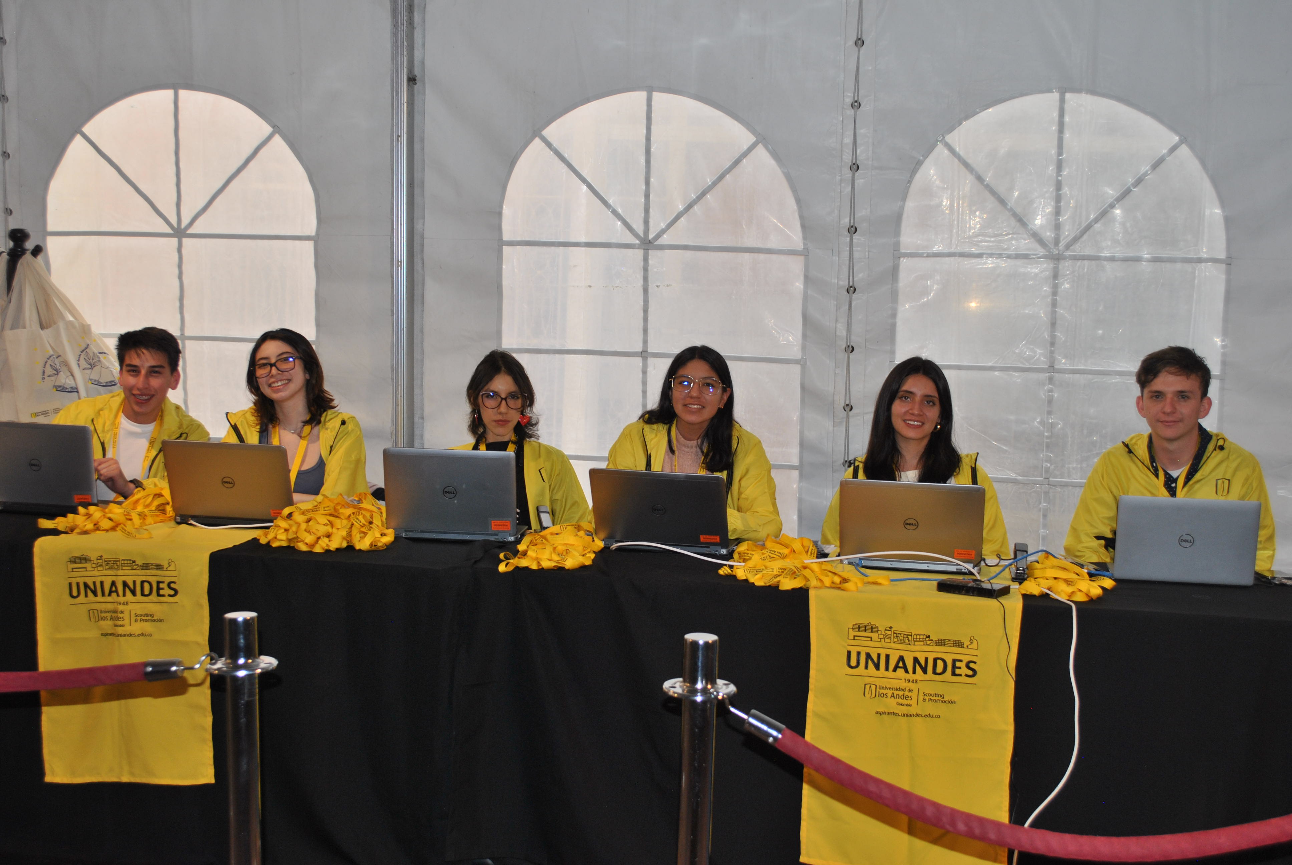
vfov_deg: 29.9
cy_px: 432
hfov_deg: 43.6
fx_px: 1617
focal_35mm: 45
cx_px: 646
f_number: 4.5
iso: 200
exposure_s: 1/60
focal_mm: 30
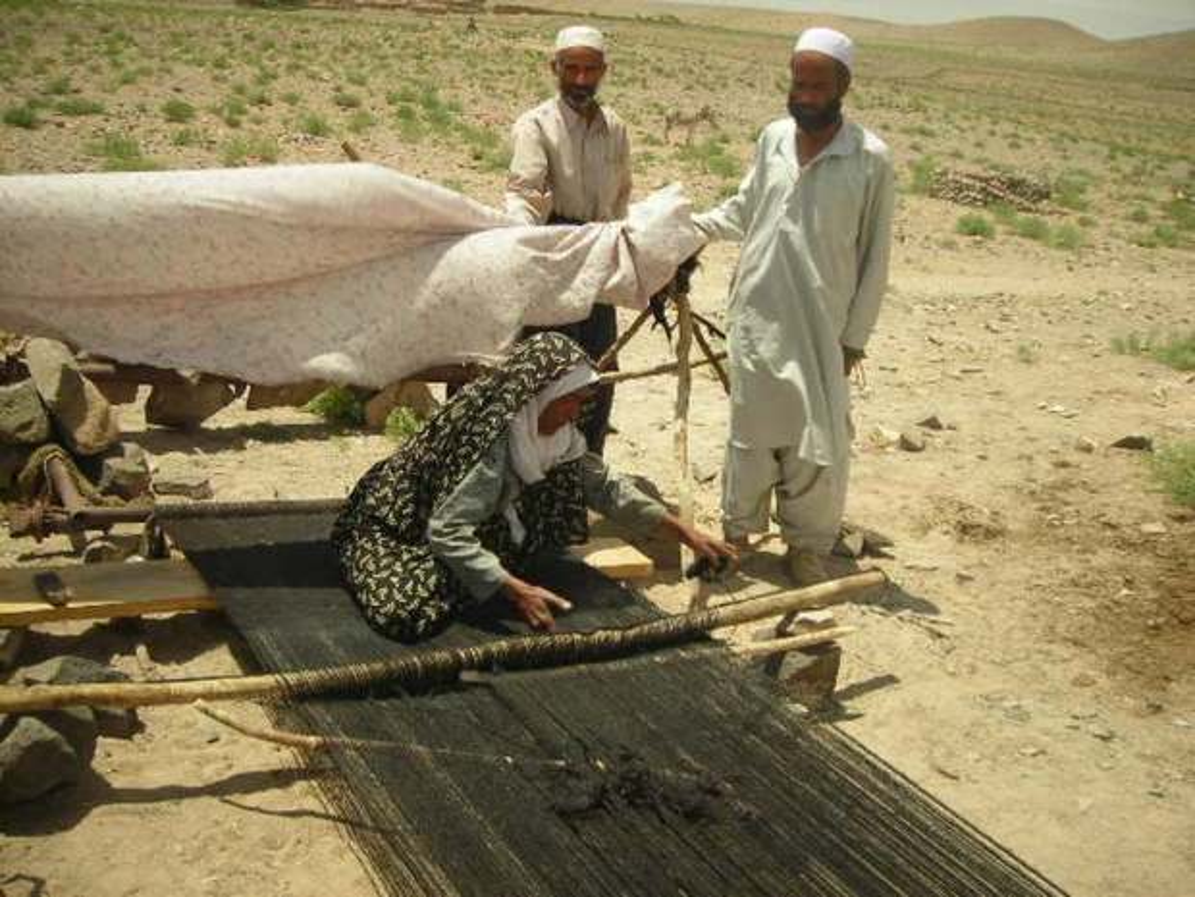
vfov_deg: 37.7
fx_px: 1312
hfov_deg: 49.0
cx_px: 598
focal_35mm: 38
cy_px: 448
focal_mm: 6.3
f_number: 6.4
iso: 50
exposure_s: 1/164
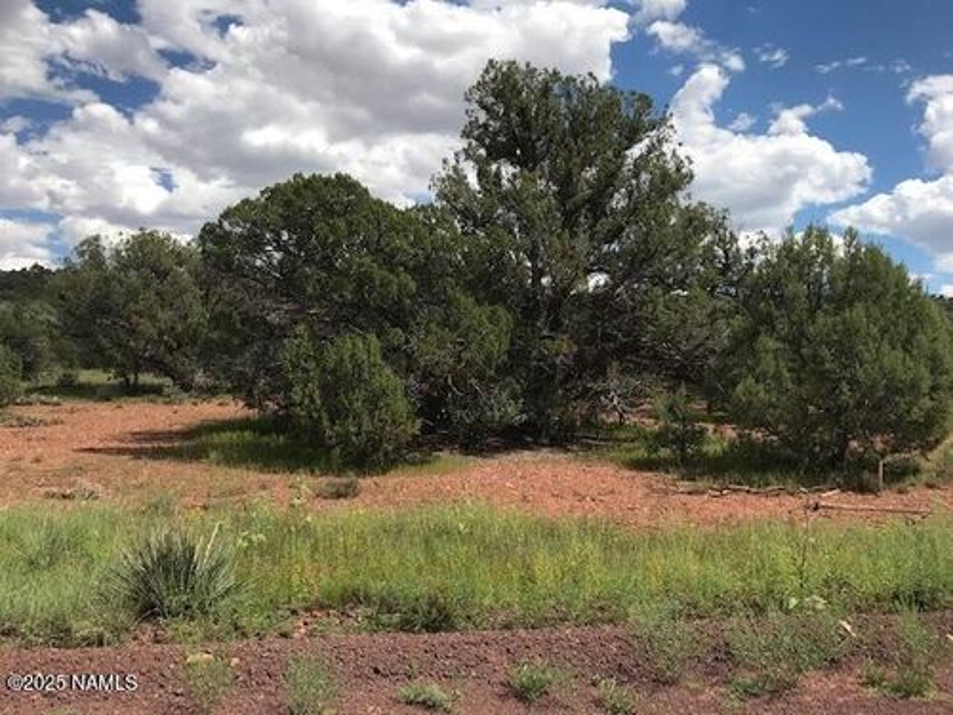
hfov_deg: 63.4
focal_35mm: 28
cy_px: 358
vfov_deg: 49.7
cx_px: 476
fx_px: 771
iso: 20
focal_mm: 3.99
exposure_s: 1/2336
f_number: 1.8
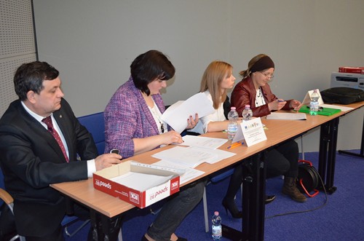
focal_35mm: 36
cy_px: 120
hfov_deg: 53.2
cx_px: 182
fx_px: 363
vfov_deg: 36.7
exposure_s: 1/60
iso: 2800
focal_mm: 24
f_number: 4
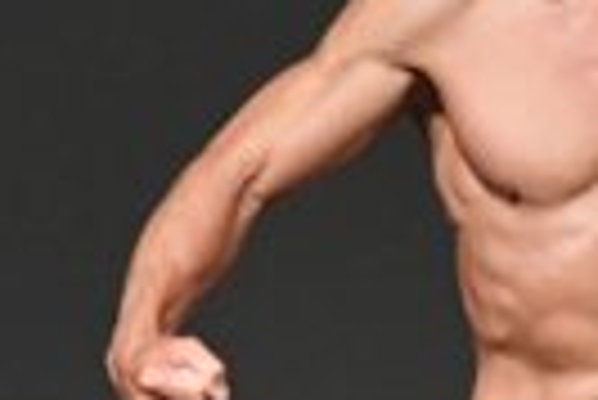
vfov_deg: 0.6
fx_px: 36285
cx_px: 1009
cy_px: 548
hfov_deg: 0.9
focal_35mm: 2182
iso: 4000
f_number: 5.6
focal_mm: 250
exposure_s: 1/400
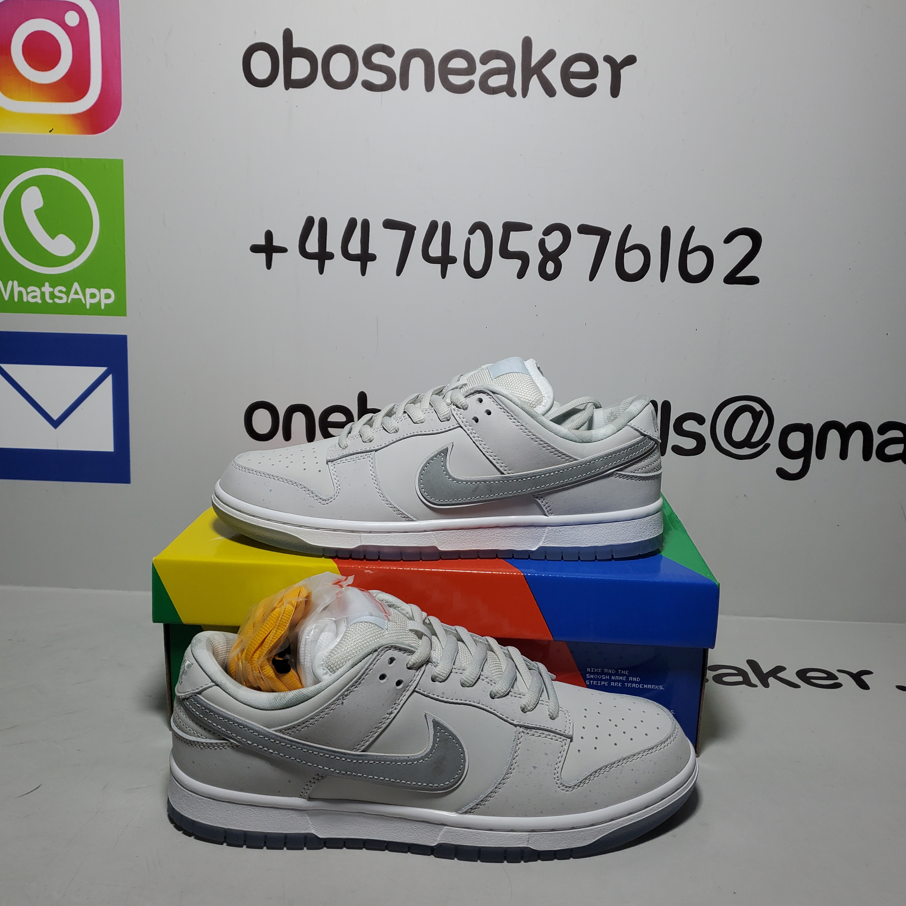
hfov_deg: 52.5
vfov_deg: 52.5
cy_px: 453
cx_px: 460
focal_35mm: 31
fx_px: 918
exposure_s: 1/754
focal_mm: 4.3
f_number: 1.5
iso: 50
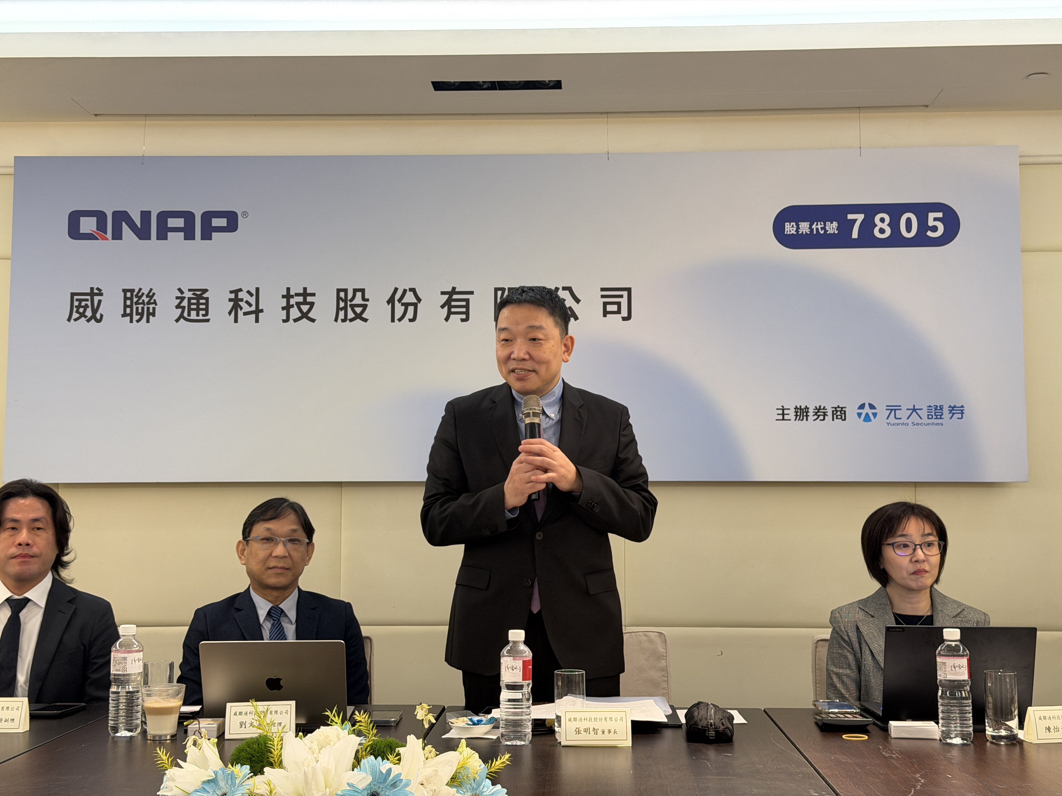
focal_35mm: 48
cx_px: 531
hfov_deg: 39.7
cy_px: 398
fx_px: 1473
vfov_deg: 30.3
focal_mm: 6.76
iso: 200
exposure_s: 1/60
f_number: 1.78
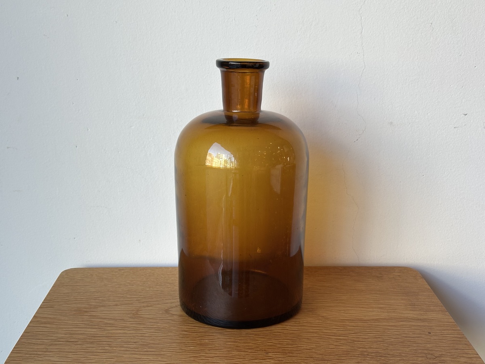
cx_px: 242
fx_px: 673
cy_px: 182
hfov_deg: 39.7
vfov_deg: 30.3
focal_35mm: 48
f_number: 1.78
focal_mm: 6.86
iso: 64
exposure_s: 1/120
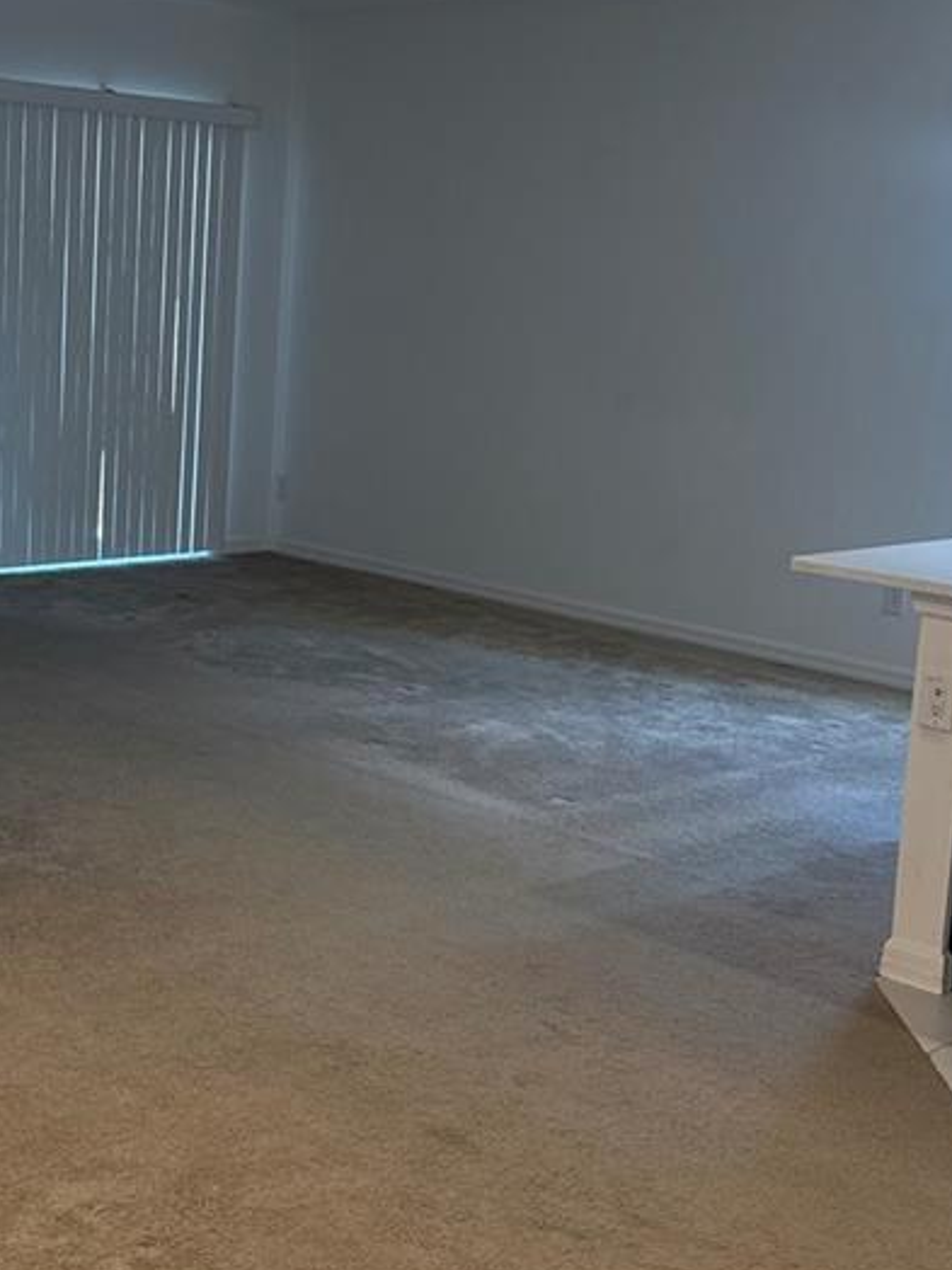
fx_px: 2017
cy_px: 587
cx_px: 334
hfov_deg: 26.4
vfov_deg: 34.9
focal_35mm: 55
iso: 200
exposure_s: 1/150
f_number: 1.78
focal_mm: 6.76
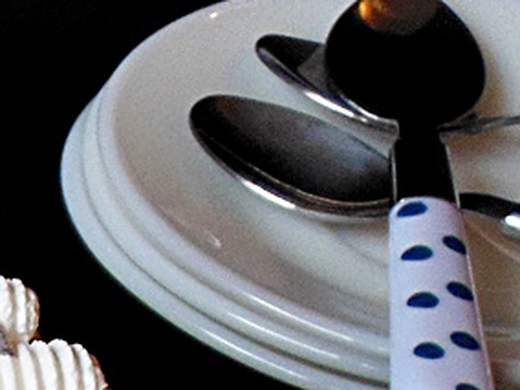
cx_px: -443
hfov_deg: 12.6
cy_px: 851
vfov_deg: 9.6
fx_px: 2118
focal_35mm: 141
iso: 125
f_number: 3.2
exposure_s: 1/30
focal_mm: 4.5
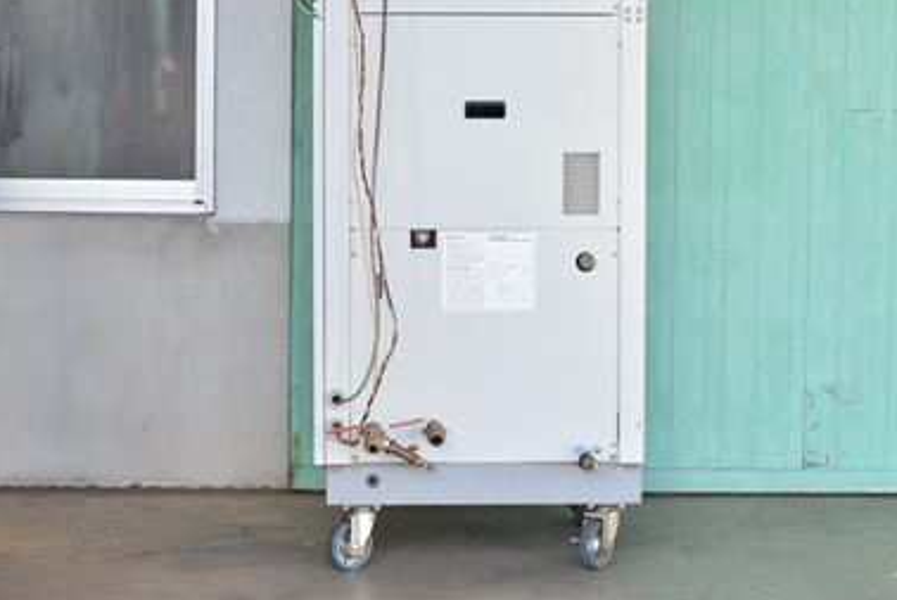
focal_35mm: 115
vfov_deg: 11.9
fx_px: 2869
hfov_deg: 17.8
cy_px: 221
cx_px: 470
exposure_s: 1/640
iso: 1250
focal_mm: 58
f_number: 6.3
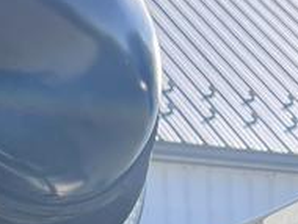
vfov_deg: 7.3
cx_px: 419
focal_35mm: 175
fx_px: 1508
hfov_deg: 10.9
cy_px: 717
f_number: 1.5
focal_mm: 5.7
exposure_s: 1/1159
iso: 50
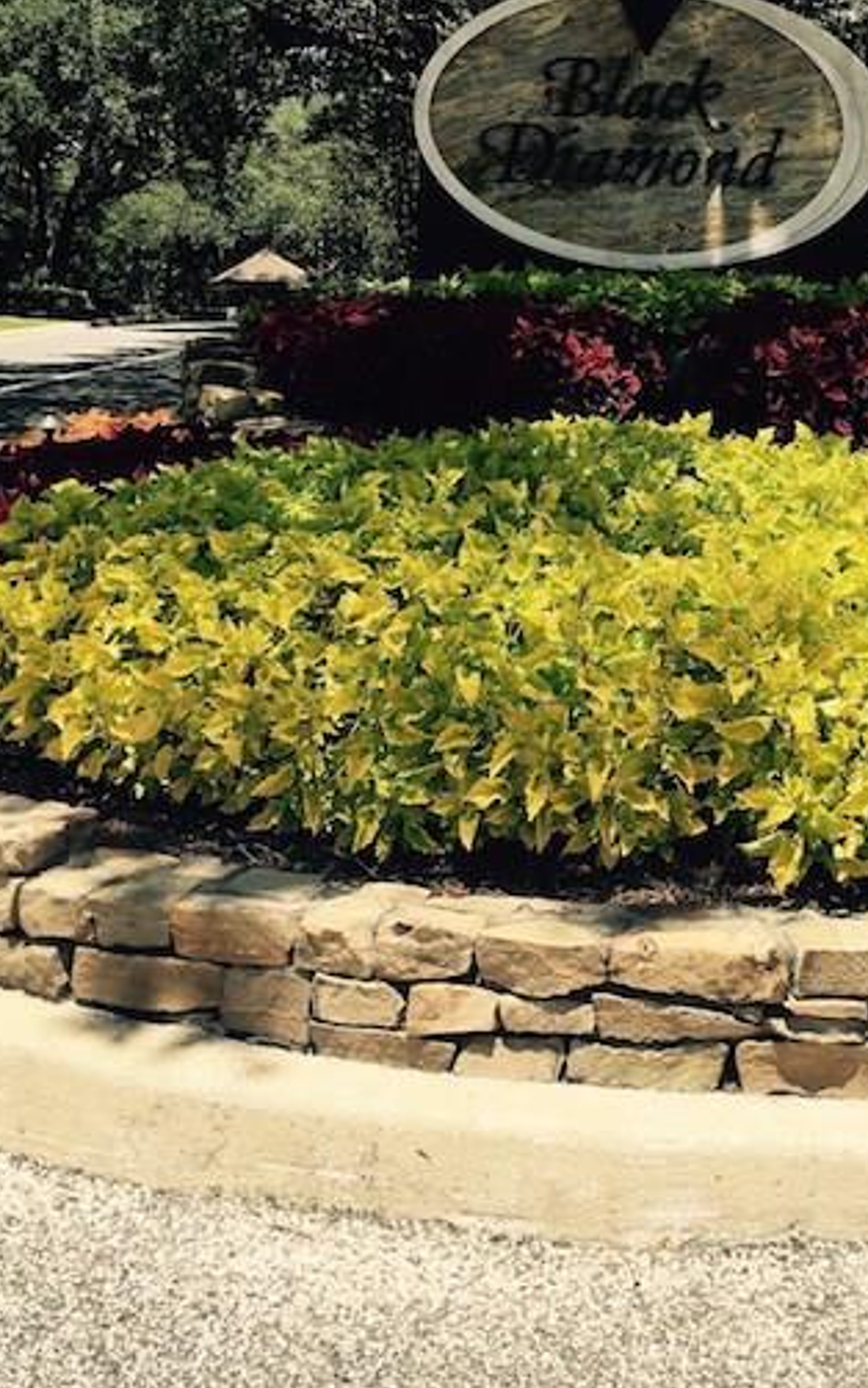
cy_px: 423
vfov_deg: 41.9
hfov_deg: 27.1
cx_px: 644
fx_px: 1778
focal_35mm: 47
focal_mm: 4.15
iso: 25
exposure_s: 1/1304
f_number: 2.2
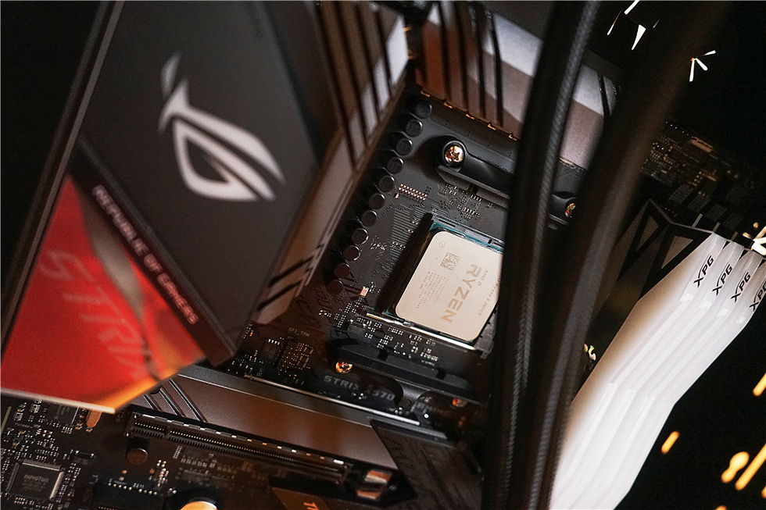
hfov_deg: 63.7
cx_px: 383
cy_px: 255
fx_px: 617
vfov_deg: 44.9
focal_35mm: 29
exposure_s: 1/40
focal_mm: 29
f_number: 3.5
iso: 3200
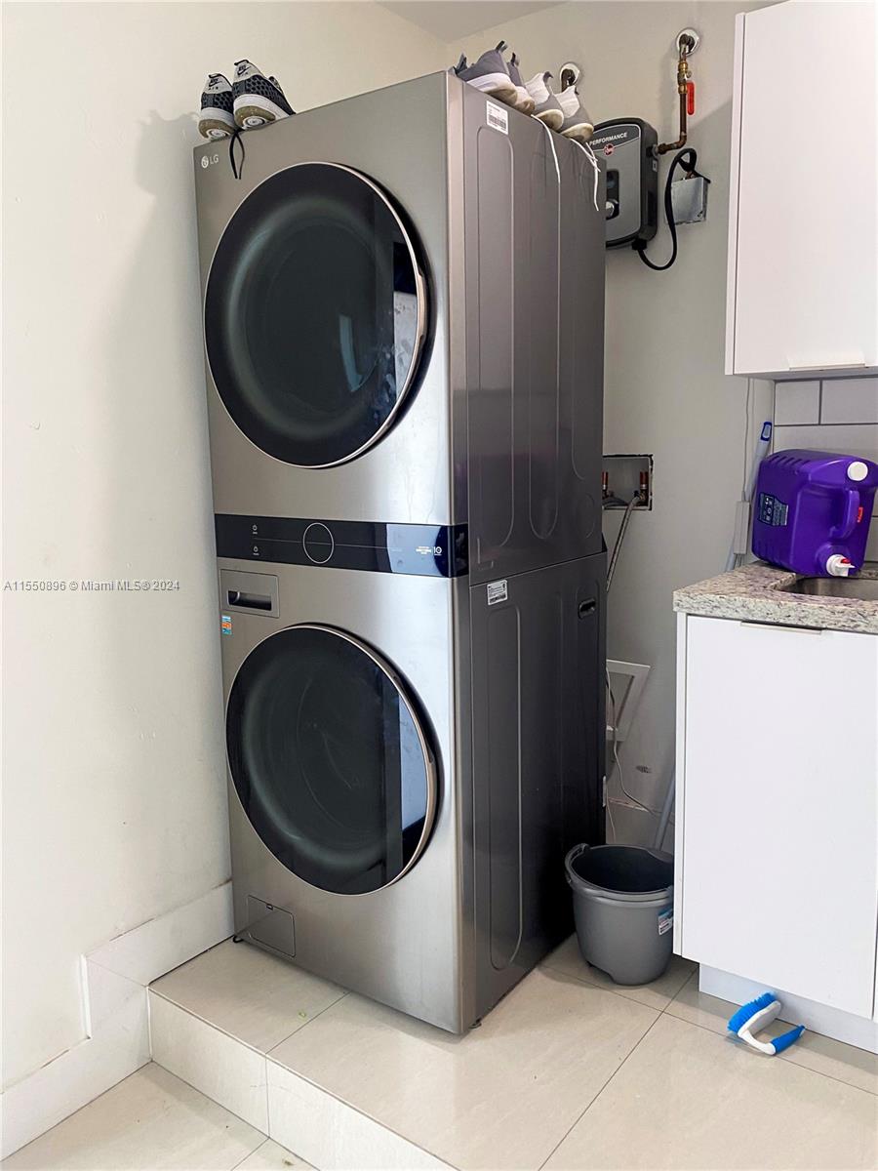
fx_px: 879
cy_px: 586
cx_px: 439
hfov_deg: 53.1
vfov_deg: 67.3
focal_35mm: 26
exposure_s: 1/60
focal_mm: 4.25
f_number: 1.8
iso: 125
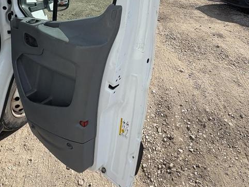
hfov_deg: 67.2
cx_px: 116
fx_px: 187
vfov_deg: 47.7
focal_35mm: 26
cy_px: 19
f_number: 2.2
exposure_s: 1/1567
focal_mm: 2.22
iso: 50
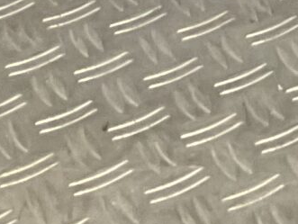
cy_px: -585
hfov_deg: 8.2
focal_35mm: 224
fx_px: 1930
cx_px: 701
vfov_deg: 5.9
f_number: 1.8
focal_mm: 3
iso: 100
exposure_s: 1/50
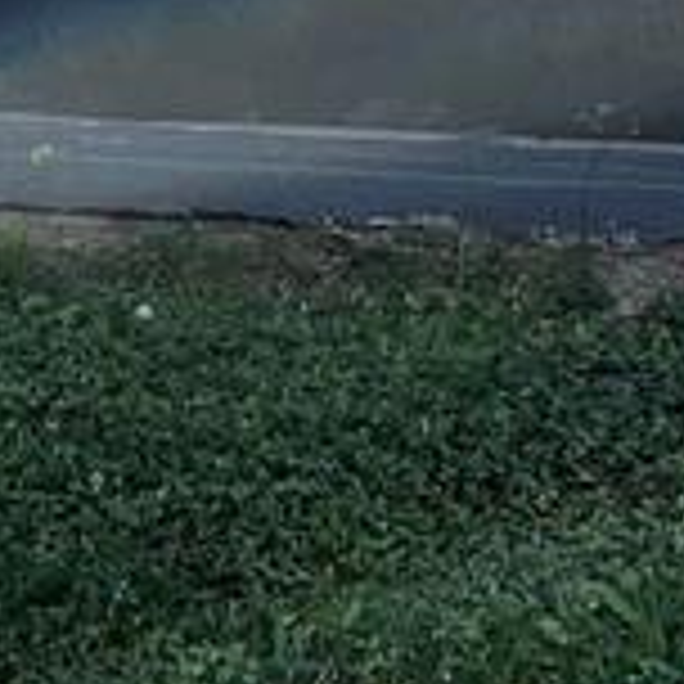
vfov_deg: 10.8
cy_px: -405
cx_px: -261
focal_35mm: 155
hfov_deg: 10.9
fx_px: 3465
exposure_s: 1/1309
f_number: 1.6
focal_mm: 5.1
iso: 32
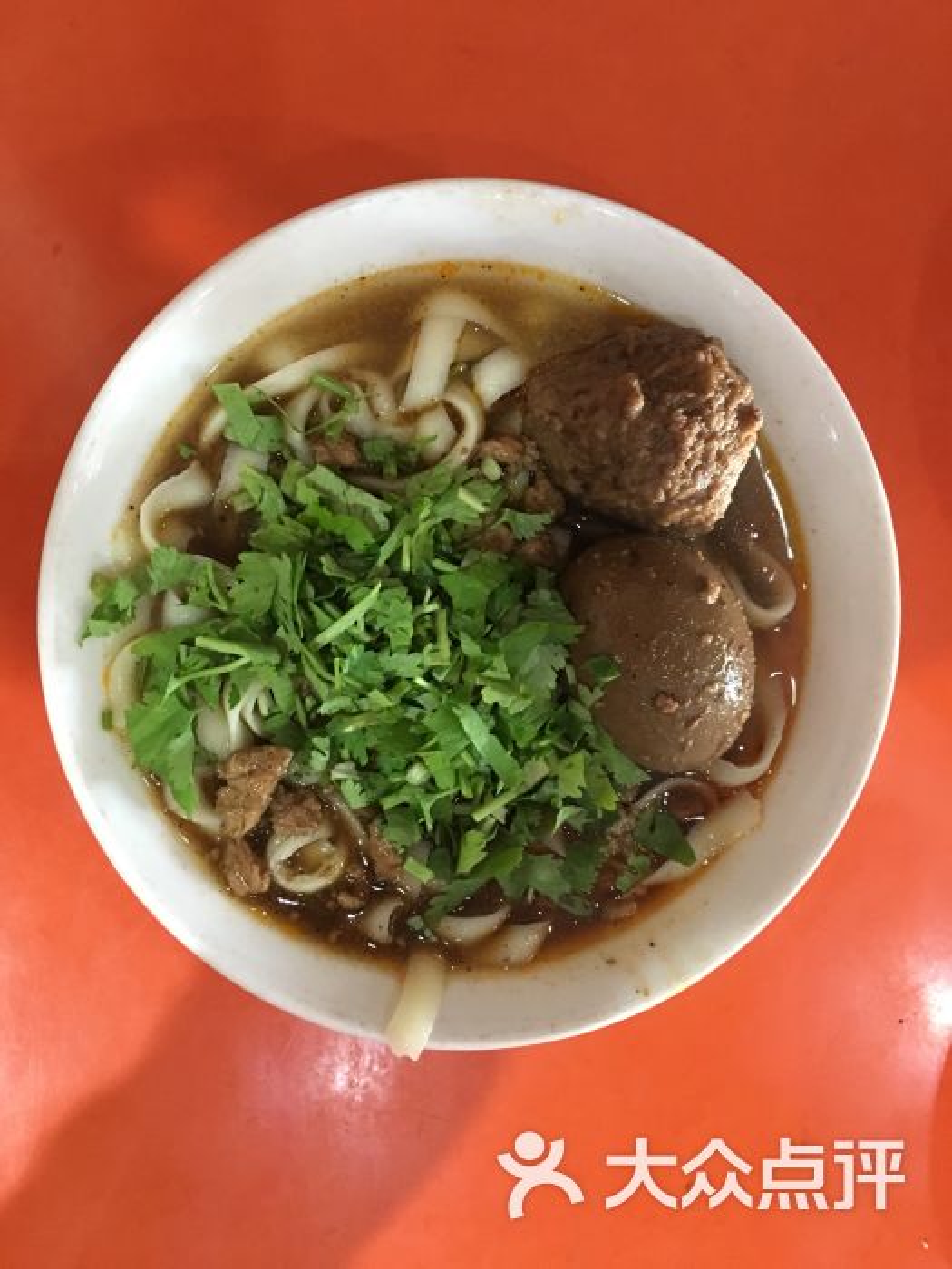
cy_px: 634
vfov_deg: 61.7
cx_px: 476
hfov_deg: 48.2
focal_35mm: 29
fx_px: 1063
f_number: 2.2
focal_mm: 4.15
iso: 125
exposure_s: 1/8
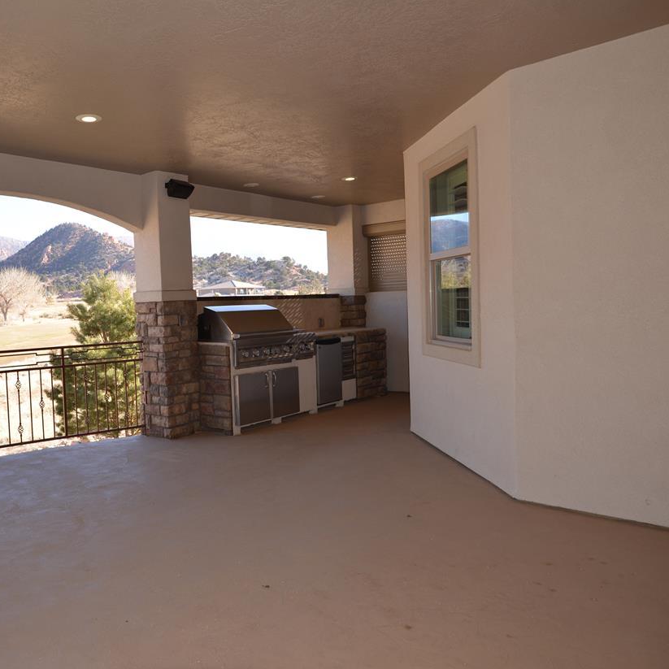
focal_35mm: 26
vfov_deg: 60.9
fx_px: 568
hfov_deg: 59.1
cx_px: 206
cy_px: 335
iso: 100
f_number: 4
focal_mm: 20
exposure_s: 1/200
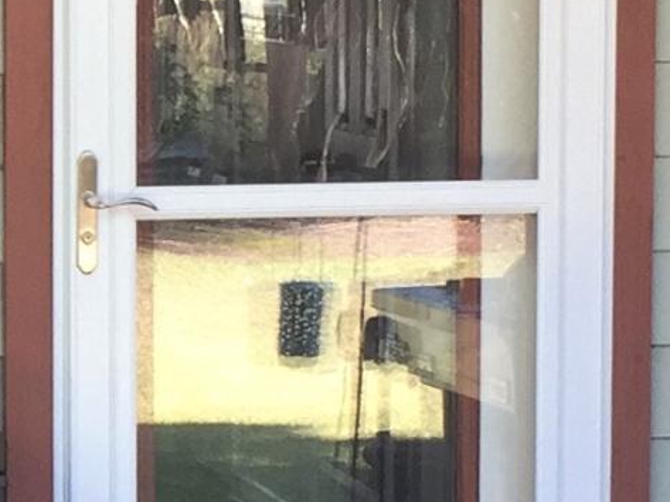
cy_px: 240
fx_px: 3562
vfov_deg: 8.1
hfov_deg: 10.3
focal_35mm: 184
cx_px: -375
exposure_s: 1/120
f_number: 2.2
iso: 50
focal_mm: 4.15
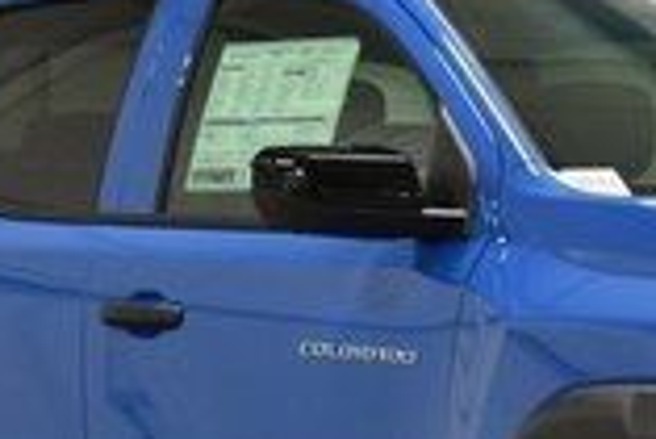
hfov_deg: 9.3
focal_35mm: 220
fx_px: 4013
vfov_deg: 6.2
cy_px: 387
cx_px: 623
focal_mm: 36
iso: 1600
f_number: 5.6
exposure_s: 1/60
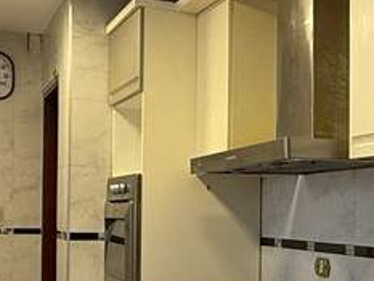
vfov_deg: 20.2
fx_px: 778
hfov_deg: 26.3
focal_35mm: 72
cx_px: 323
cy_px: 223
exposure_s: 1/100
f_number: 2.2
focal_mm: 2.22
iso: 250
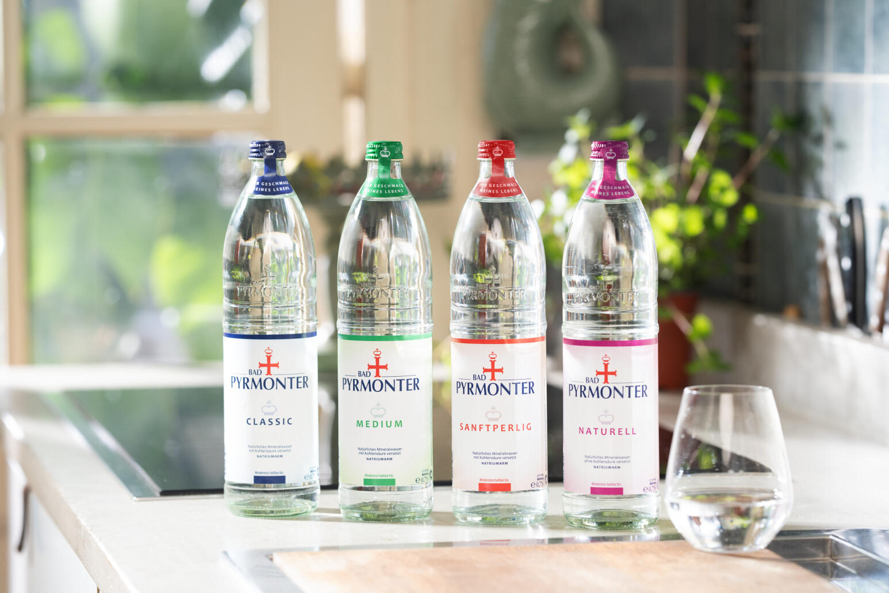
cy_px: 296
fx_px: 3334
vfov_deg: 10.2
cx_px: 444
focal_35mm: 135
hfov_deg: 15.2
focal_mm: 135
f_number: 4
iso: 800
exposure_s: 1/160
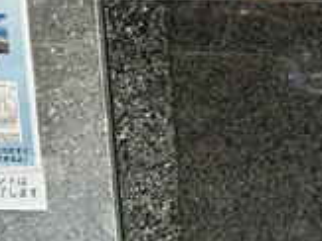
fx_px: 957
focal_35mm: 103
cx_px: 664
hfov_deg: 15.1
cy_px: 226
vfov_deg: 14.2
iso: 160
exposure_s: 1/120
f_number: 1.78
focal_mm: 6.86
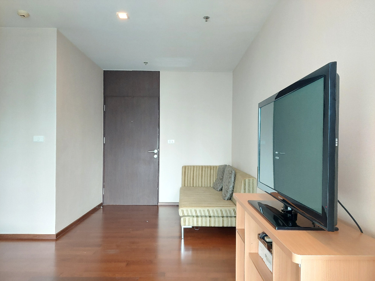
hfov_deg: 69.4
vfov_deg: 54.9
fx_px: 271
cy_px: 140
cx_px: 188
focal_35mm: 25
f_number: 1.8
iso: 640
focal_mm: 5.23
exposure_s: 1/50
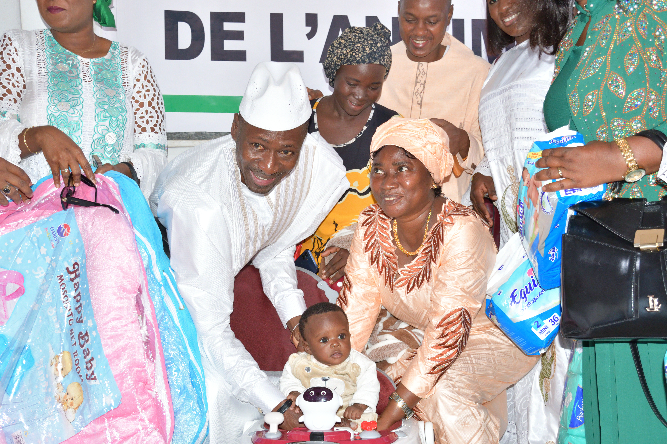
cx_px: 334
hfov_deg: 53.1
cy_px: 222
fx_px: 667
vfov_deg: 36.9
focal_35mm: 36
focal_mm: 24
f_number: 5.6
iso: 1250
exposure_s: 1/30
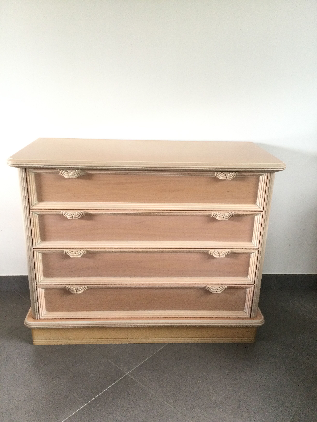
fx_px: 379
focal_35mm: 31
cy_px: 211
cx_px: 158
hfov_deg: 45.4
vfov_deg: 58.4
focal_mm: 3.3
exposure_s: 1/33
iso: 160
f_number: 2.4
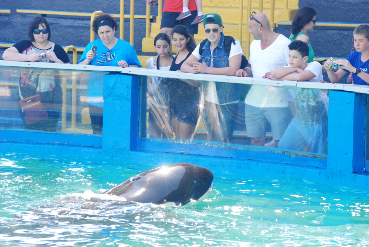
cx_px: 184
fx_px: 2616
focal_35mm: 255
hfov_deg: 8.1
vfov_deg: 5.4
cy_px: 124
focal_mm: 170
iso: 400
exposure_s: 1/160
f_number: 6.3
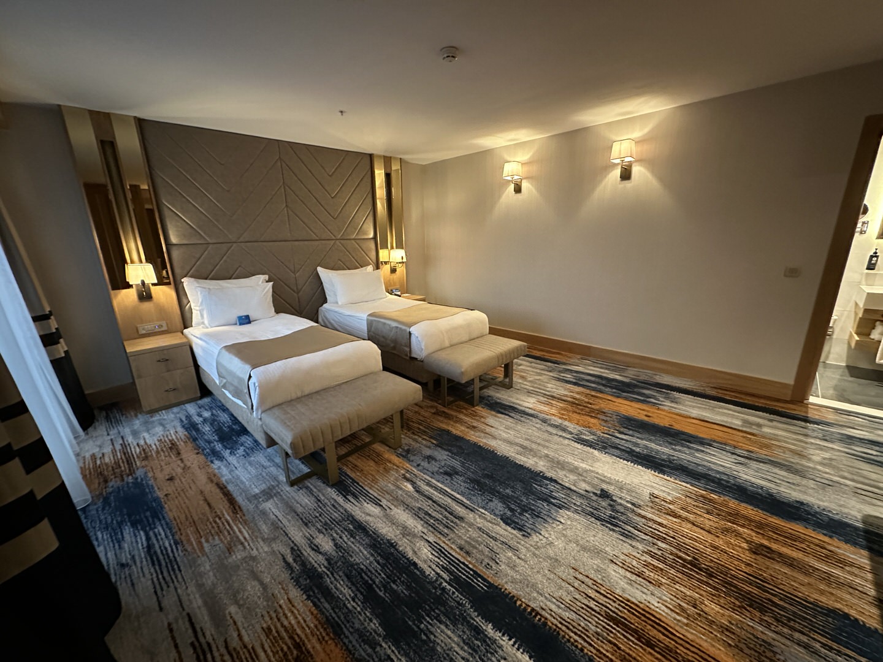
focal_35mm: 14
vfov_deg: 85.7
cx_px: 442
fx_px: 357
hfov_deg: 102.1
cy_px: 331
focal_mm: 2.22
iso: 1000
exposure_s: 1/34
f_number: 2.2
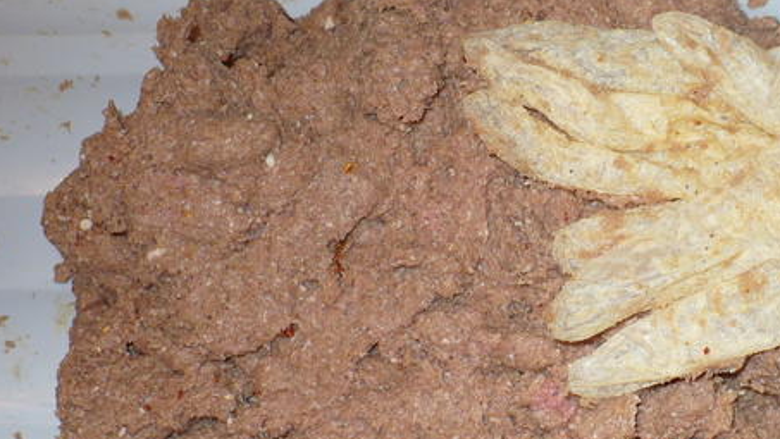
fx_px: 1655
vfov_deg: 15.0
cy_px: 330
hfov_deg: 26.4
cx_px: 491
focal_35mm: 80
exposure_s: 1/30
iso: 100
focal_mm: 6.1
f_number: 2.8
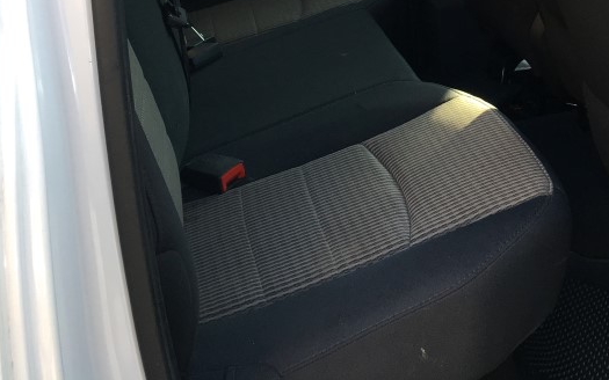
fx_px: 996
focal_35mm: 60
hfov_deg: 33.1
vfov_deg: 20.4
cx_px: 478
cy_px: -64
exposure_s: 1/120
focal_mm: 4.15
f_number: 2.2
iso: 32
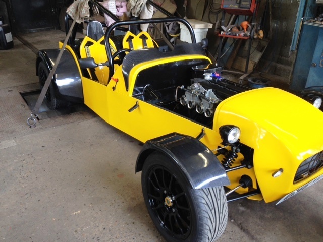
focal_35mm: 35
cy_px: 121
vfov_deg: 40.7
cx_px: 162
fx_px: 327
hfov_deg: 52.6
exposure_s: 1/30
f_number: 2.4
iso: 50
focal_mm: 4.28
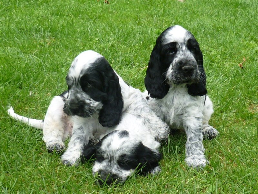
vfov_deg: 45.4
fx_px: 231
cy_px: 97
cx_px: 129
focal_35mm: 31
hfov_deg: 58.4
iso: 80
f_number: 2.8
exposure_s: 1/400
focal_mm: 5.5
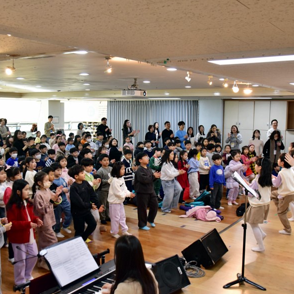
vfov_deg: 39.2
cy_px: 147
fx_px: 413
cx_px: 128
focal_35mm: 43
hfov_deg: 39.1
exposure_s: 1/100
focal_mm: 22
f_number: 5
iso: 800
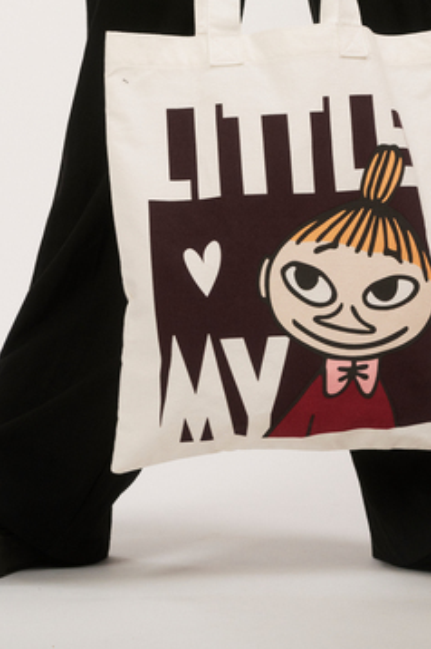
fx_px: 1601
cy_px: 74
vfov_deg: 22.4
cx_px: 242
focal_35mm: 89
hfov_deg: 15.3
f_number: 7.1
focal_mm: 49
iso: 640
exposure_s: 1/100
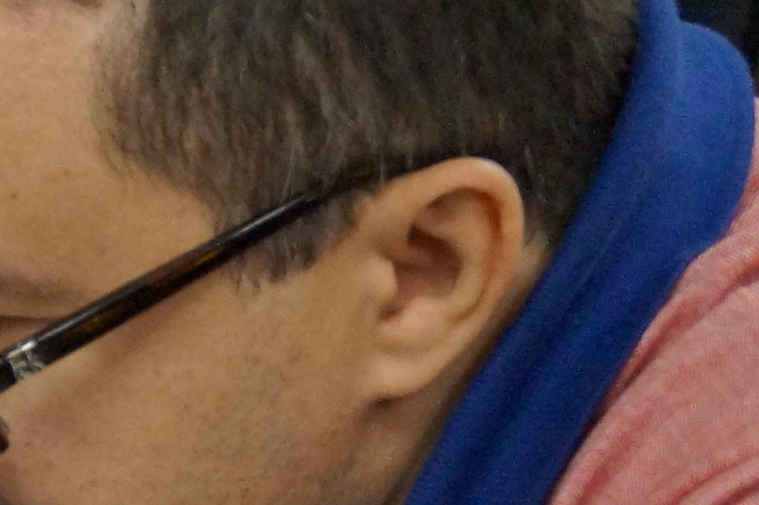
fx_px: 2761
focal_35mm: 131
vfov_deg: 9.9
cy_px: 875
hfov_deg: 14.0
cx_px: -599
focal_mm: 21
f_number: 4
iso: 3200
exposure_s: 1/160
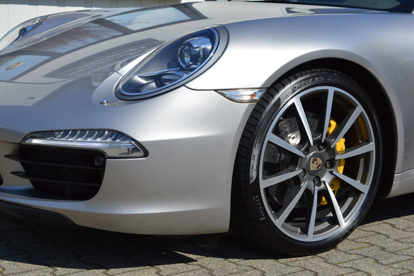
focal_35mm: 69
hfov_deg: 29.3
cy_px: 138
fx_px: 793
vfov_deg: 19.7
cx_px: 207
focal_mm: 46
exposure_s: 1/320
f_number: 9
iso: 100
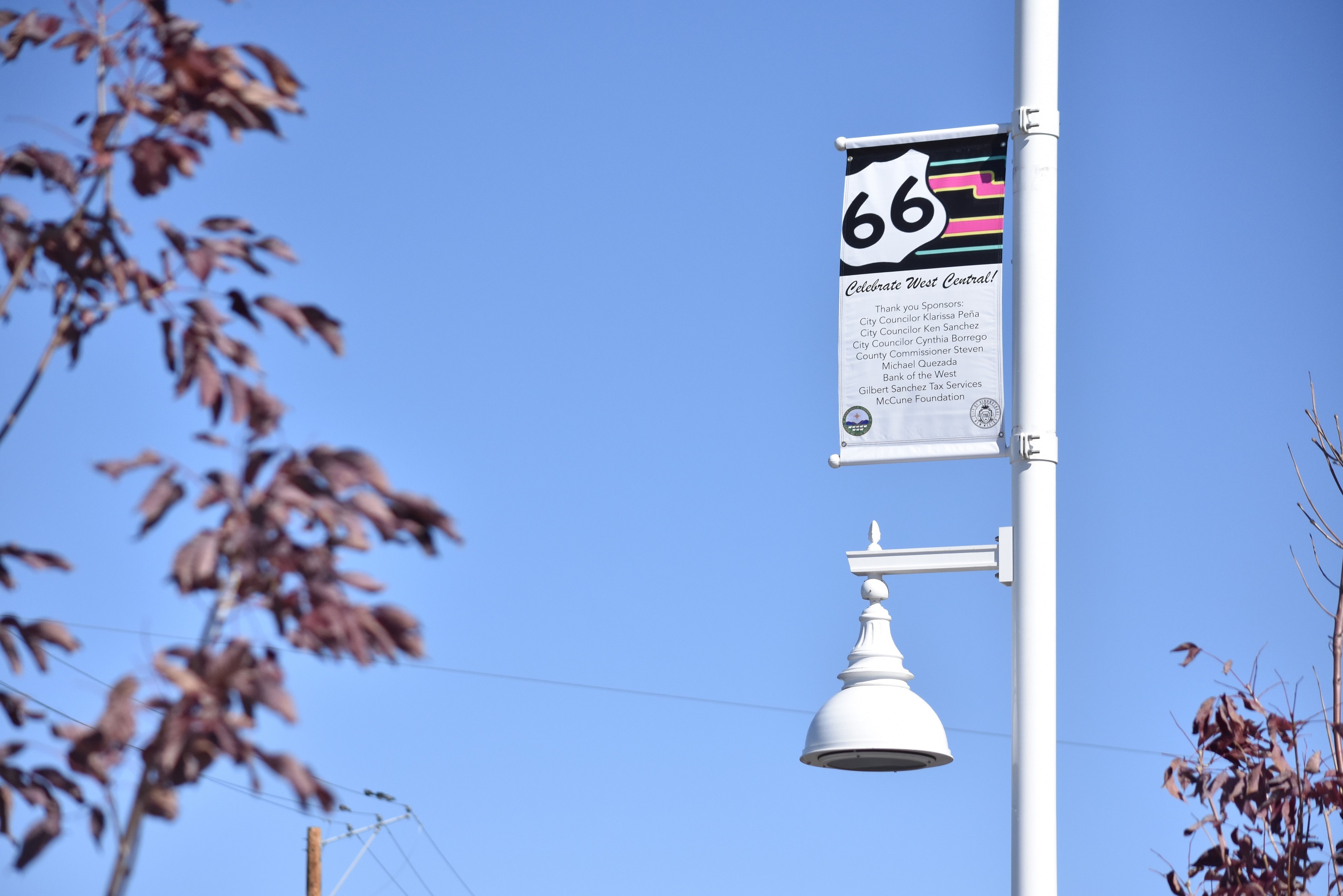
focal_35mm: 165
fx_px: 6155
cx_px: 672
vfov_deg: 8.3
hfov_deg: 12.5
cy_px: 448
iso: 640
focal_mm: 110
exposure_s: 1/6400
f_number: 5
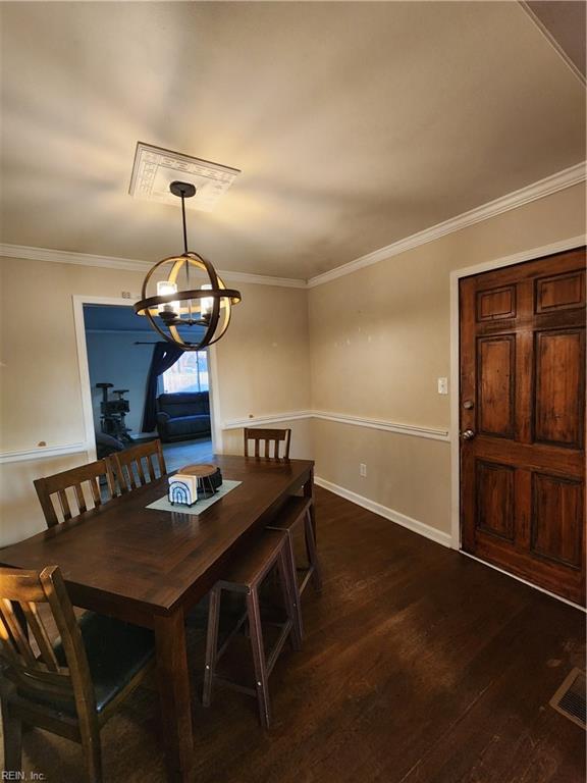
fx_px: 294
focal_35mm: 13
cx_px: 294
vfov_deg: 106.2
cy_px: 392
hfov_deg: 89.9
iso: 320
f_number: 2.2
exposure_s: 1/60
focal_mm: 2.2
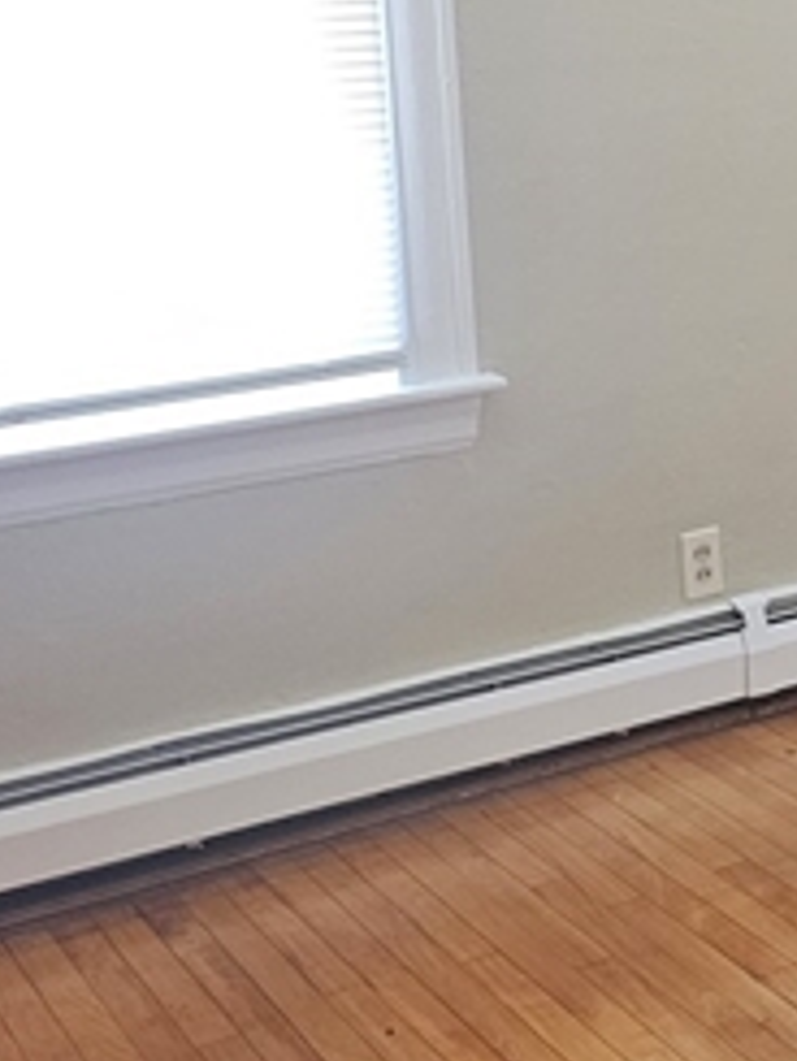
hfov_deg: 19.2
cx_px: 979
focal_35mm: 72
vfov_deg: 26.8
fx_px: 2208
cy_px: 329
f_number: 1.7
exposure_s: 1/120
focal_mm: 6.3
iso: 500
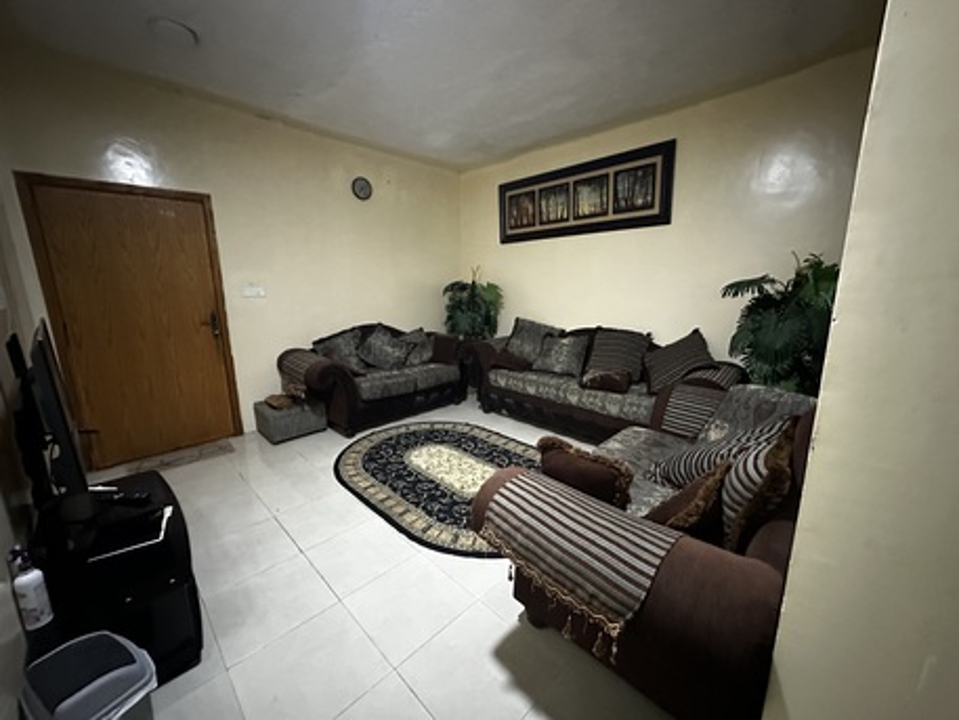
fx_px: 388
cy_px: 360
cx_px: 480
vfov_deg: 85.7
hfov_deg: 102.0
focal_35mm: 14
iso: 1250
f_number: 2.2
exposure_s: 1/41
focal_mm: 2.22
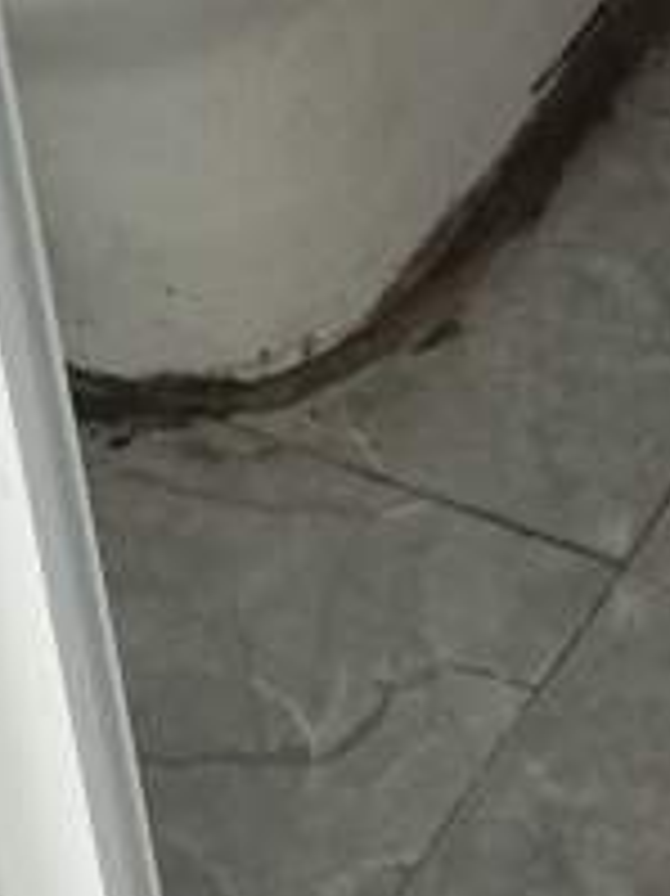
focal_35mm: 145
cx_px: 1353
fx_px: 3746
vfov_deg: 11.8
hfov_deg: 9.5
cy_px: -1024
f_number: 1.4
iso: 100
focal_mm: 6.98
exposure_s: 1/100
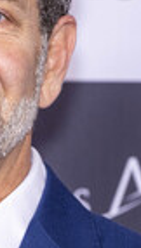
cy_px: 208
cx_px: -42
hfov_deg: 3.5
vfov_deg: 6.1
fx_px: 2321
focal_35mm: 351
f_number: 5.6
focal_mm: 120
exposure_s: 1/200
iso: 800
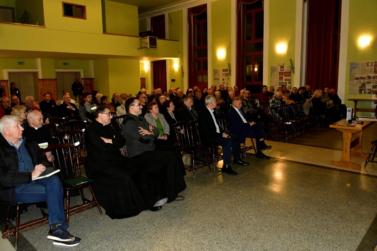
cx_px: 188
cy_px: 126
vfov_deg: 47.9
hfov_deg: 67.4
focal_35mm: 27
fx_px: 283
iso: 2500
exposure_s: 1/60
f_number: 6.3
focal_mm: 18
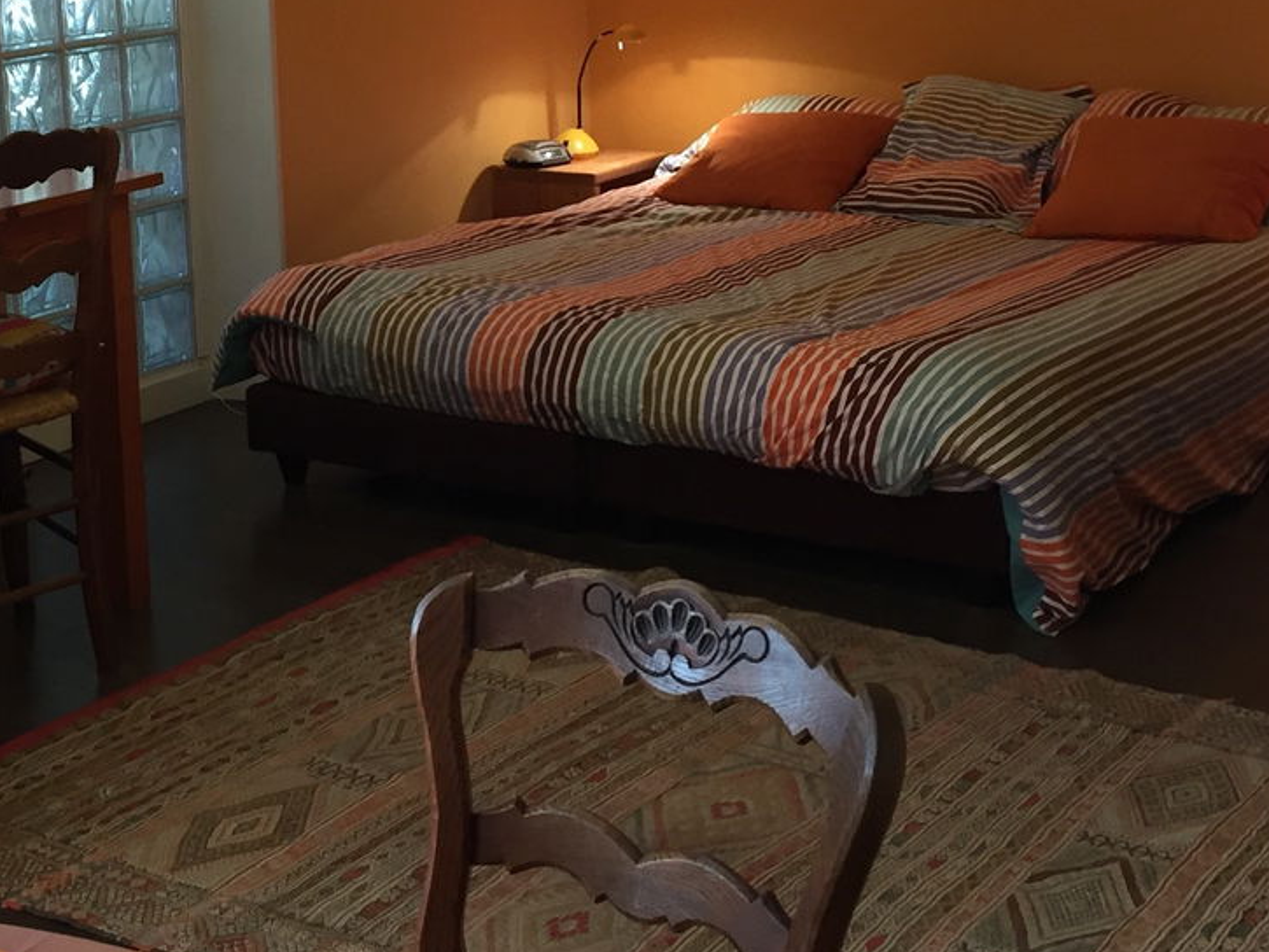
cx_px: 277
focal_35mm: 64
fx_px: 2347
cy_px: 203
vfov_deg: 22.7
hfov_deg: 29.6
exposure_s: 1/33
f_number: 2.2
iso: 100
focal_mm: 4.15
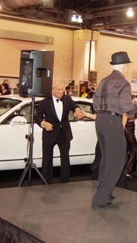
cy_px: 121
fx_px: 465
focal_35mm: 72
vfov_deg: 29.3
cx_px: 153
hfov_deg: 16.3
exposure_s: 1/60
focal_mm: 30
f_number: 4.2
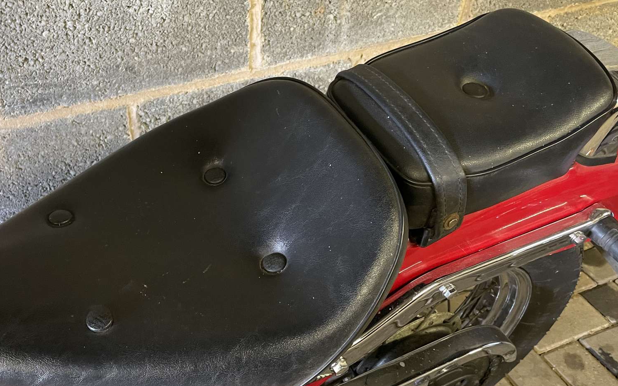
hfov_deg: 52.3
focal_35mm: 37
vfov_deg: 34.4
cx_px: 241
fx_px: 623
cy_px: 211
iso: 500
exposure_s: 1/33
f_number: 1.6
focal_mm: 4.2
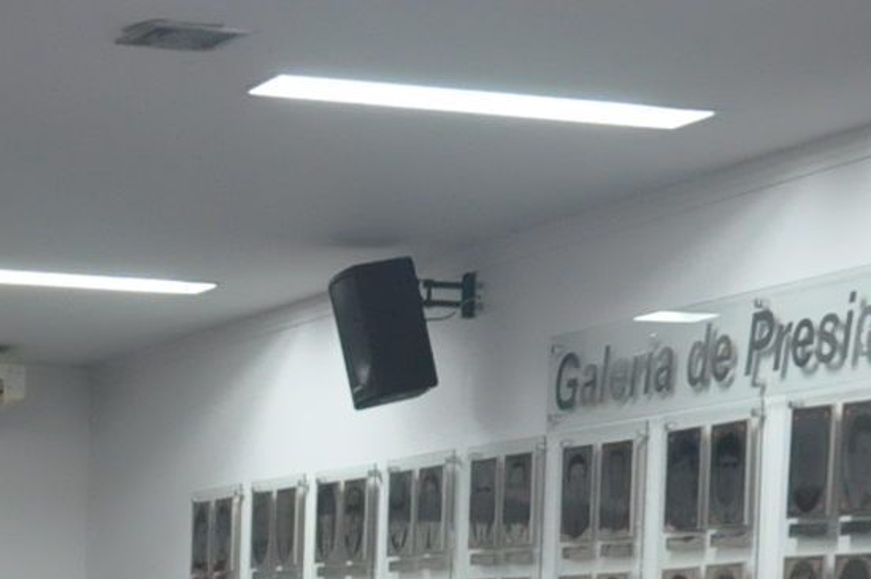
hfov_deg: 16.0
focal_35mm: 123
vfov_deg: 10.7
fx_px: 2972
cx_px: -205
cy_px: 901
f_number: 5
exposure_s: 1/100
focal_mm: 21
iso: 2000
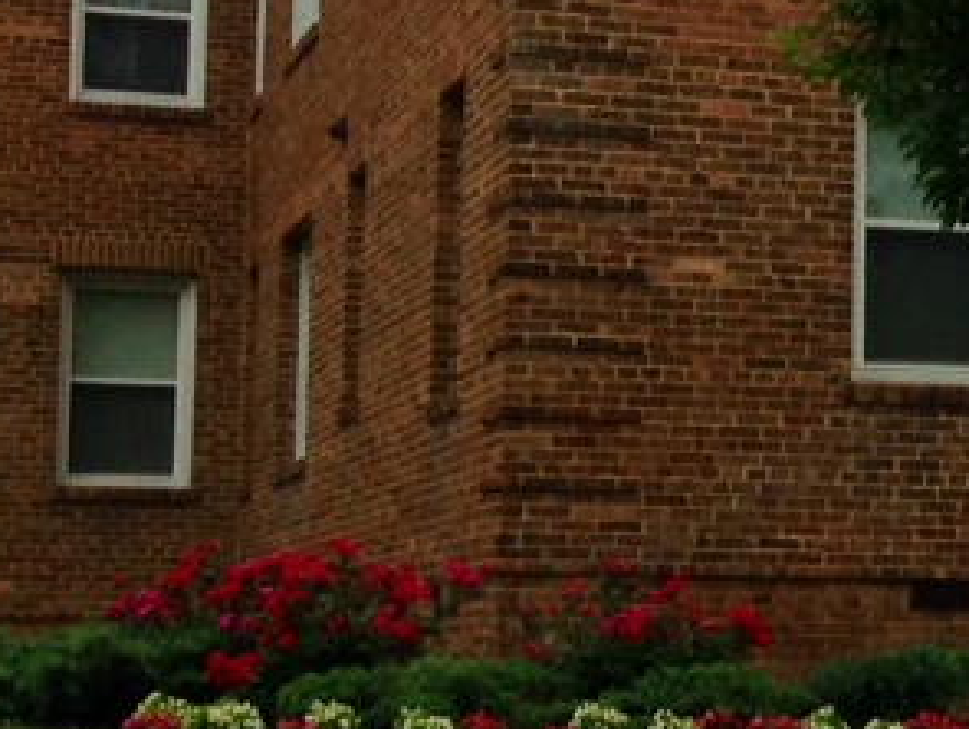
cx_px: 1954
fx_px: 4008
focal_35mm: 143
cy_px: 407
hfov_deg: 12.2
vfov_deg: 10.4
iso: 50
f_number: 2.4
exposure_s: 1/371
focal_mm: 4.12
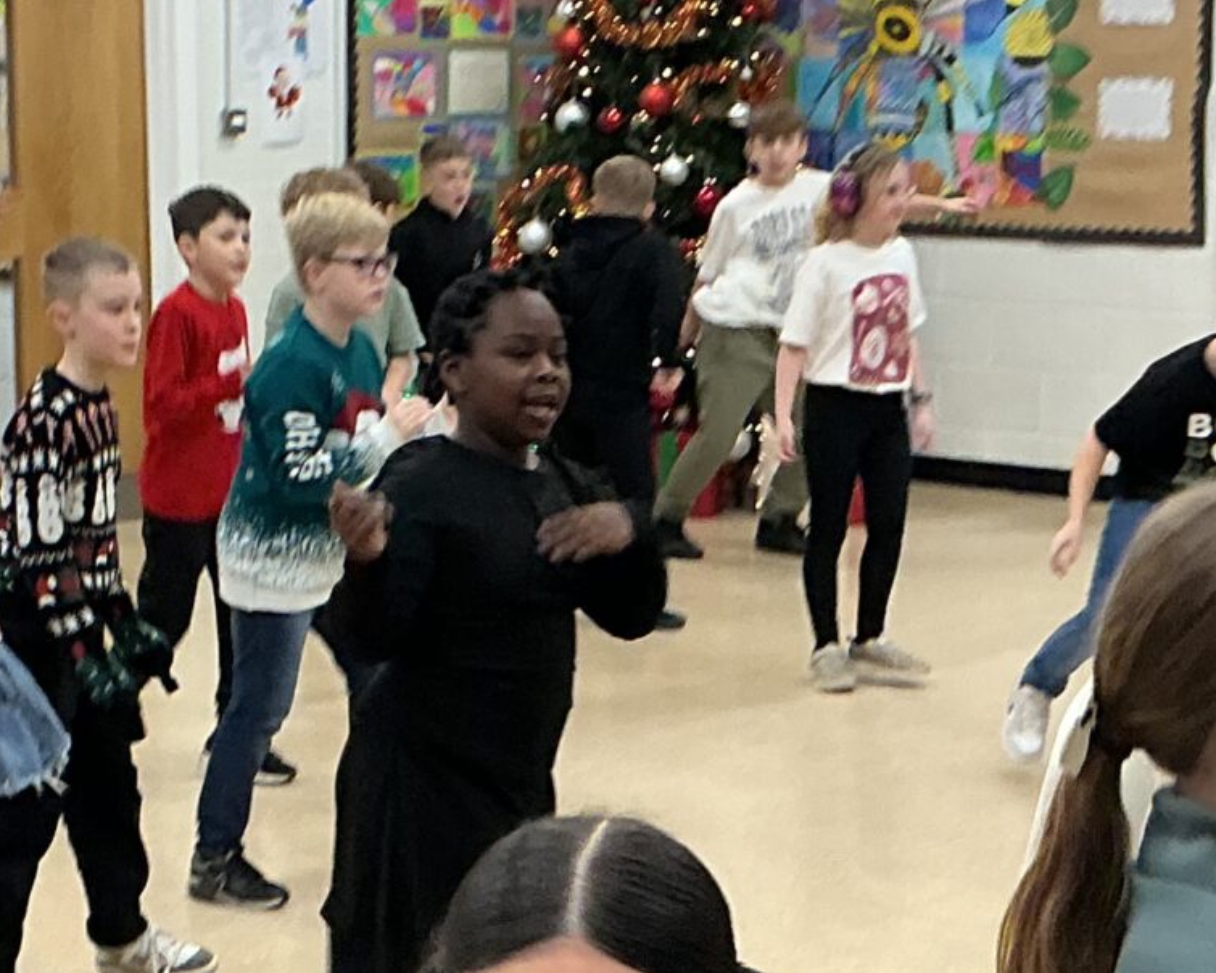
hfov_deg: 19.8
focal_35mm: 96
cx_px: 304
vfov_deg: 15.9
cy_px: 760
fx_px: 3455
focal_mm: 3
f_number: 1.8
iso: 64
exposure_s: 1/50
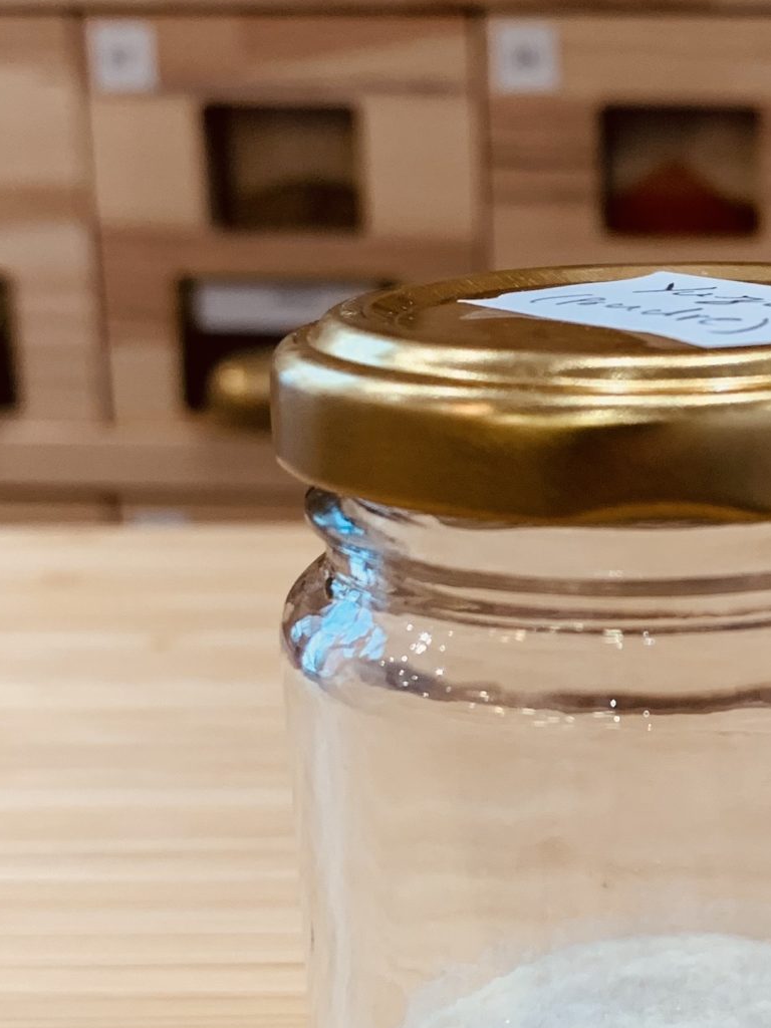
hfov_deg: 22.0
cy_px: 586
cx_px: 697
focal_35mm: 65
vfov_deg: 29.8
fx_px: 1930
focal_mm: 4.25
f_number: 1.8
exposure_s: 1/82
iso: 100
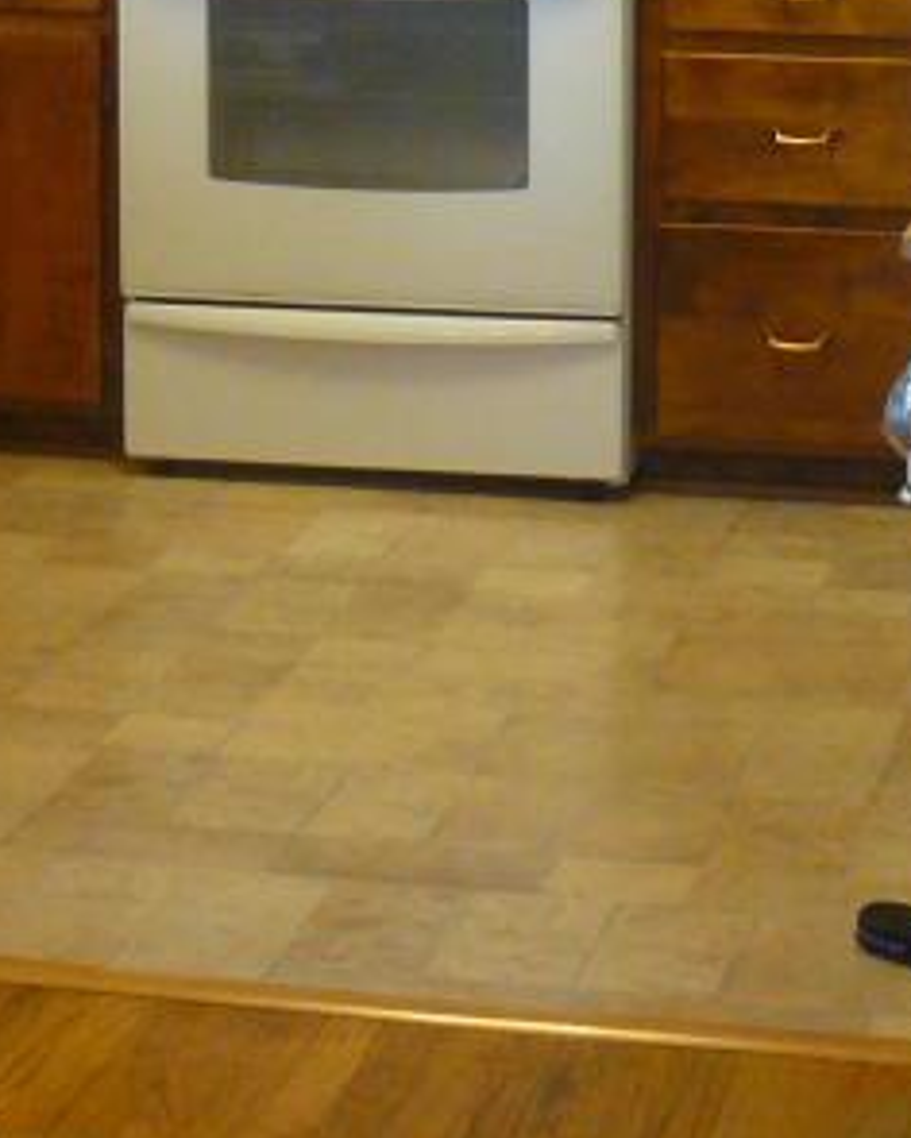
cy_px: -243
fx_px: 4112
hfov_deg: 12.6
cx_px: 228
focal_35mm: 122
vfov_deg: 15.2
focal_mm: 6
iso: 200
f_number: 2.8
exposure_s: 1/13
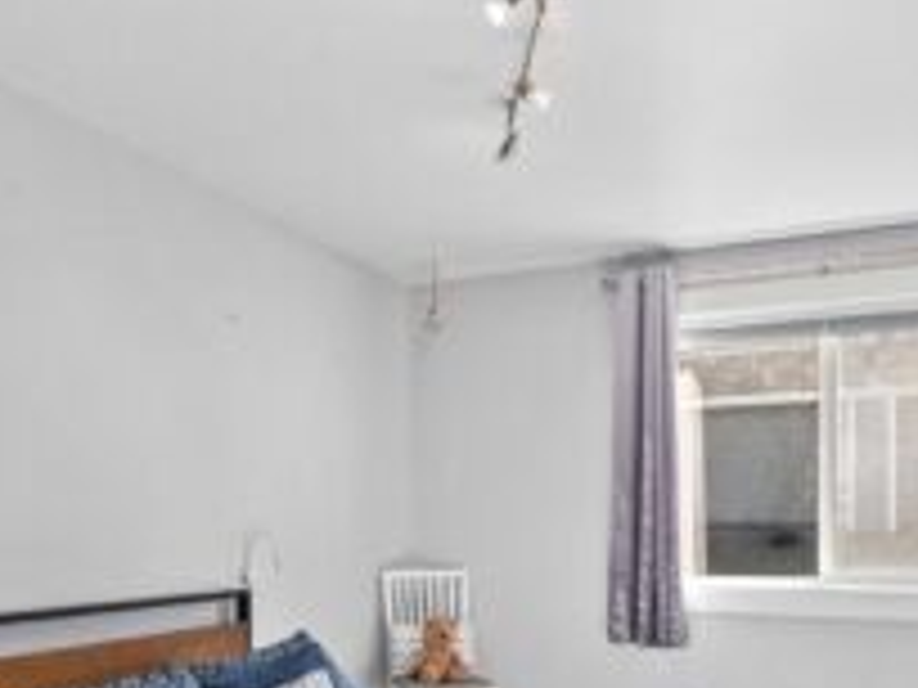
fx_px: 849
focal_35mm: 32
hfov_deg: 56.7
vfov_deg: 42.1
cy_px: 555
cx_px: 500
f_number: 7.1
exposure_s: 1/30
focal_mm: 17
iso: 800
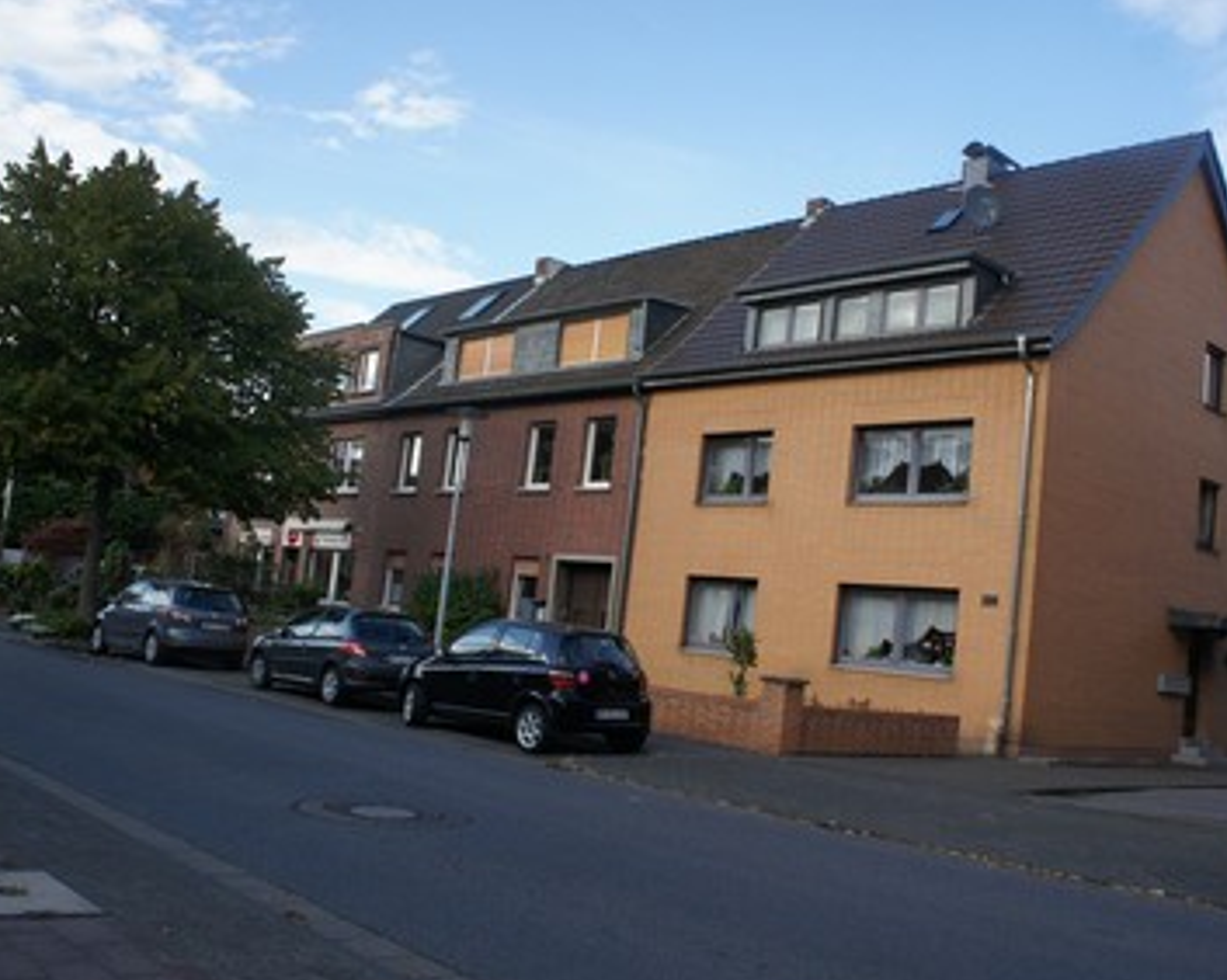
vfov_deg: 44.5
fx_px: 1198
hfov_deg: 54.1
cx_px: 678
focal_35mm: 33
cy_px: 511
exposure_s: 1/250
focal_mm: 18
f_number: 7.1
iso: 320
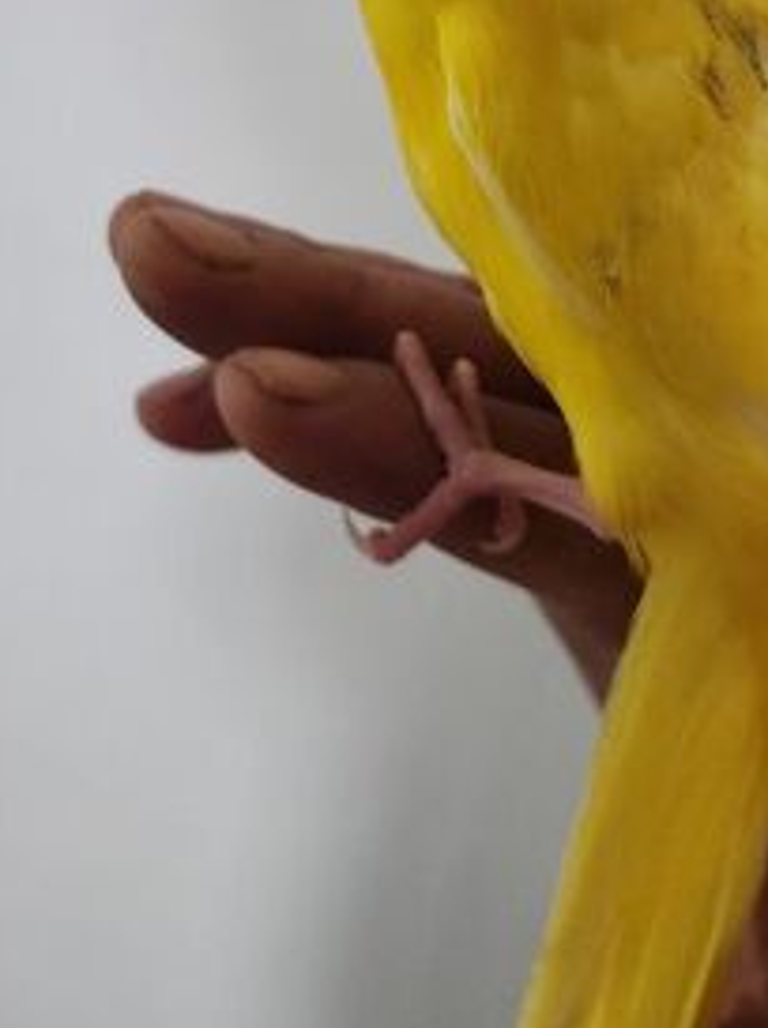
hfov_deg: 26.9
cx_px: 320
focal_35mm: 54
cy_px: 15
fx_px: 1601
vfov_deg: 32.9
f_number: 1.8
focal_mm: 5.4
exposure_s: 1/33.3
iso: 500
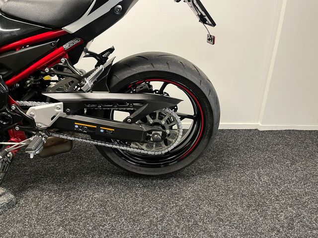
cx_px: 159
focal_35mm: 26
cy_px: 119
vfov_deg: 53.1
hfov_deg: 67.3
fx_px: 239
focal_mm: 5.1
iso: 200
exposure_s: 1/50
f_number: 1.6
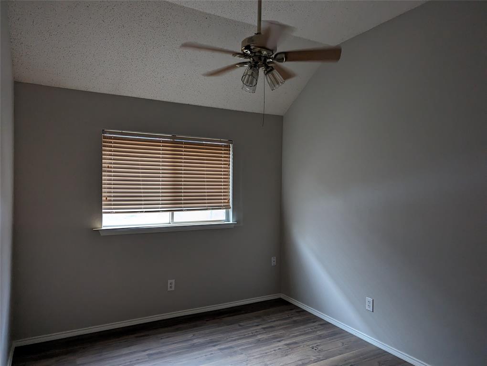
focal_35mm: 24
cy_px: 183
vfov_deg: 56.9
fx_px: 338
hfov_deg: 71.5
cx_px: 244
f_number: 1.85
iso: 550
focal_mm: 6.81
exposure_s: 1/81.7
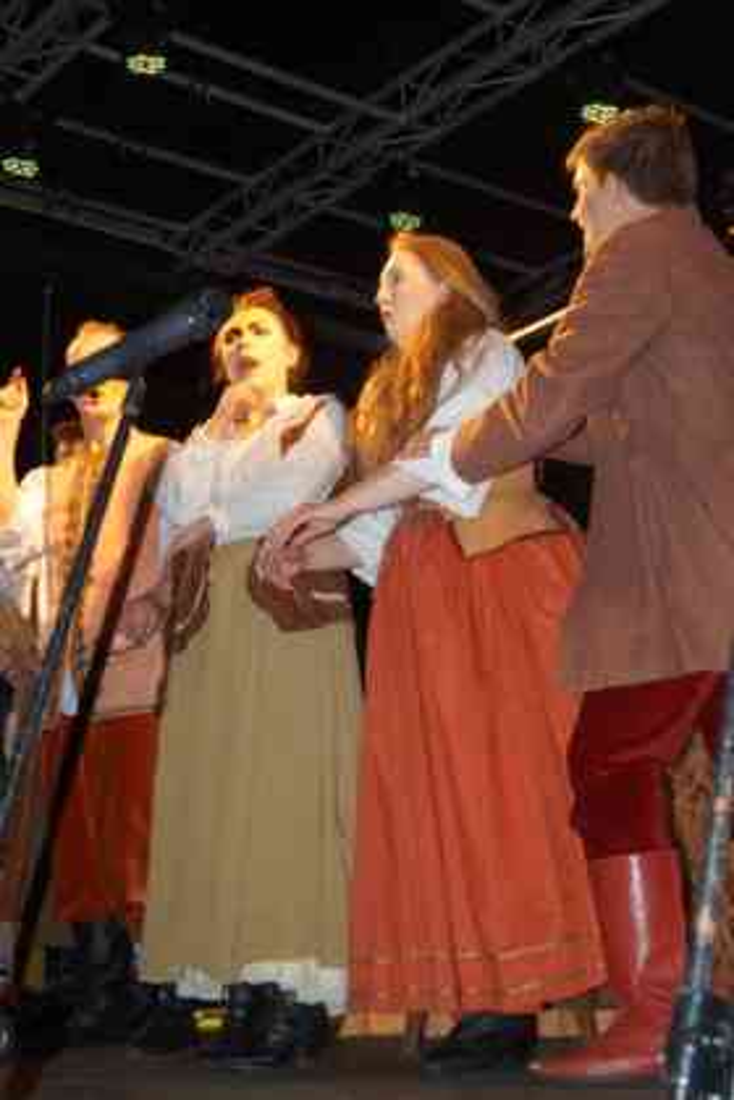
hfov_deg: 25.8
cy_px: 550
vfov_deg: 37.9
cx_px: 367
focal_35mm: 52
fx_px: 1605
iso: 800
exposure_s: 1/100
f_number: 5
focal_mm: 35
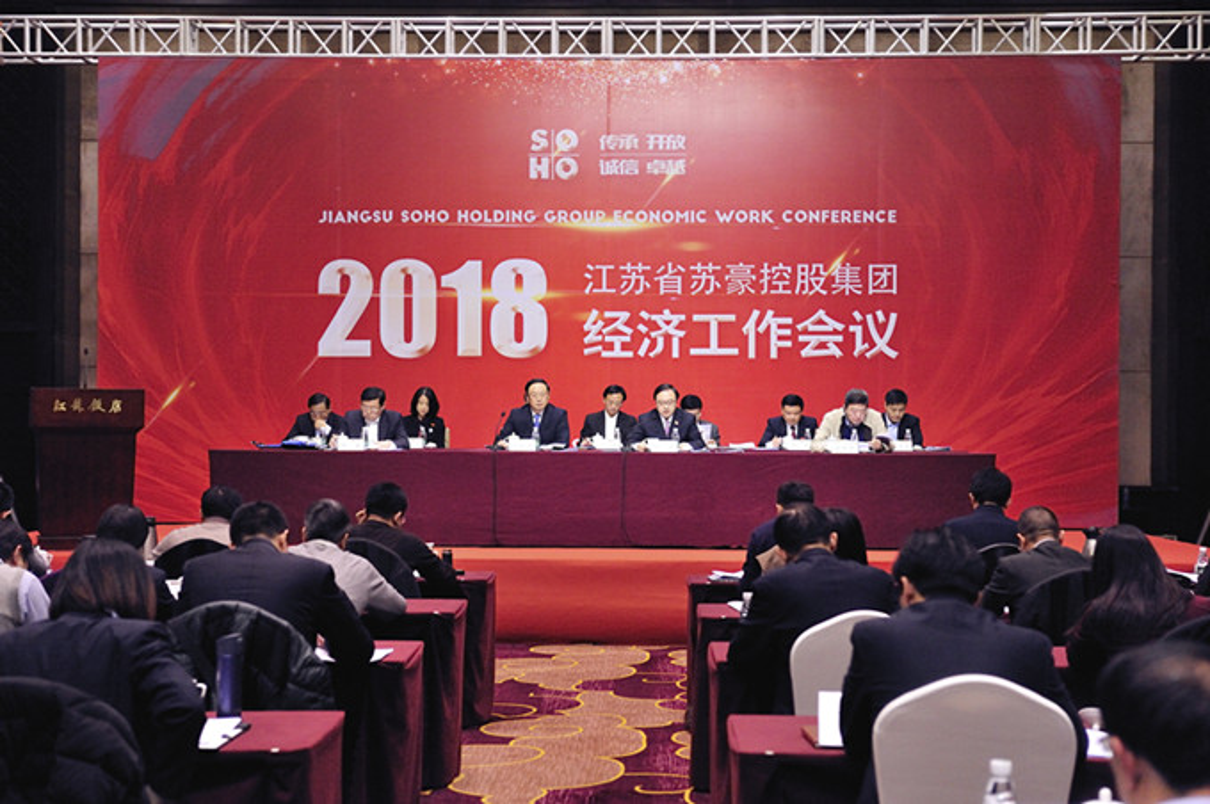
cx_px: 605
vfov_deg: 22.6
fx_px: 2015
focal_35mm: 60
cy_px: 402
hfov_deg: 33.4
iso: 4000
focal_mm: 60
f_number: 4
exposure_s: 1/640
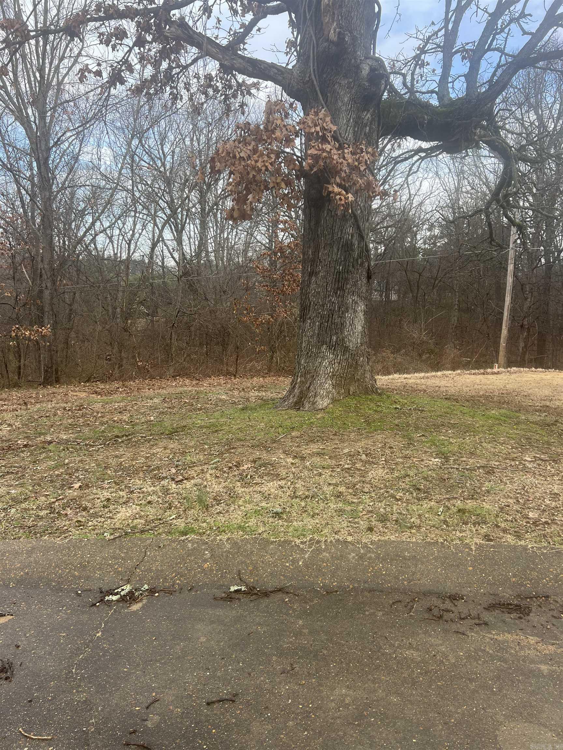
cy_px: 375
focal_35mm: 26
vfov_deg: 67.3
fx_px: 564
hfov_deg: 53.1
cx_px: 282
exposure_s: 1/846
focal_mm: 5.7
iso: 50
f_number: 1.5
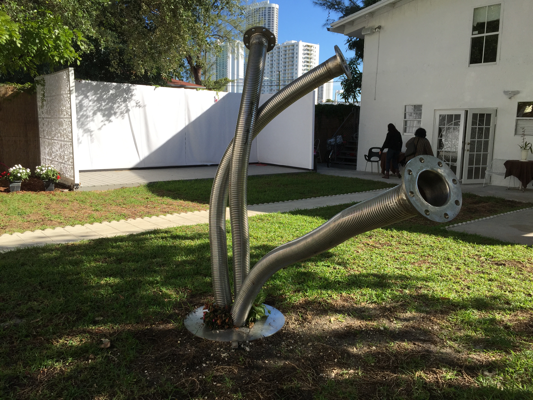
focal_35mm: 29
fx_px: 447
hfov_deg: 61.7
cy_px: 200
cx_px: 266
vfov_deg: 48.2
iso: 32
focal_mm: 4.15
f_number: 2.2
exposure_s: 1/1276
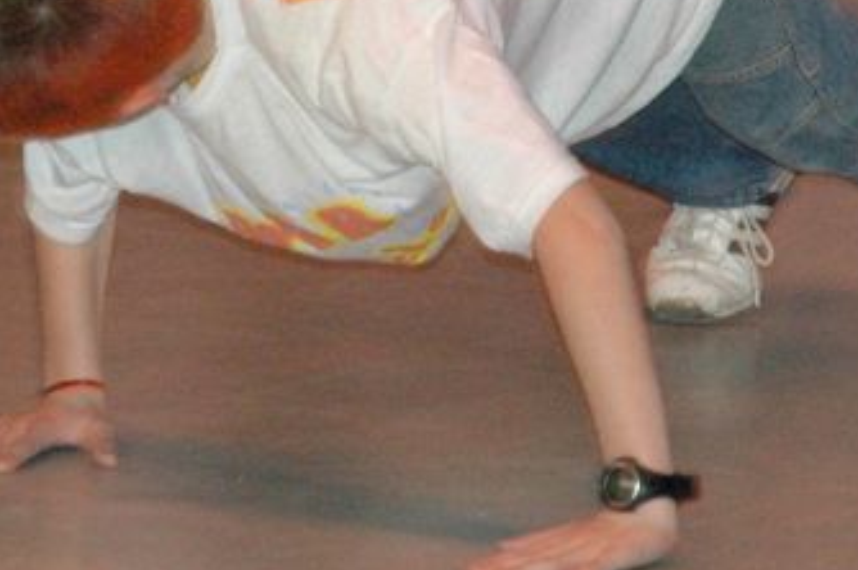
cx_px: 529
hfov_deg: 5.1
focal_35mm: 405
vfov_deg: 3.4
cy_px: -151
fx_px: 9643
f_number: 5
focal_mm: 60
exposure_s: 1/60
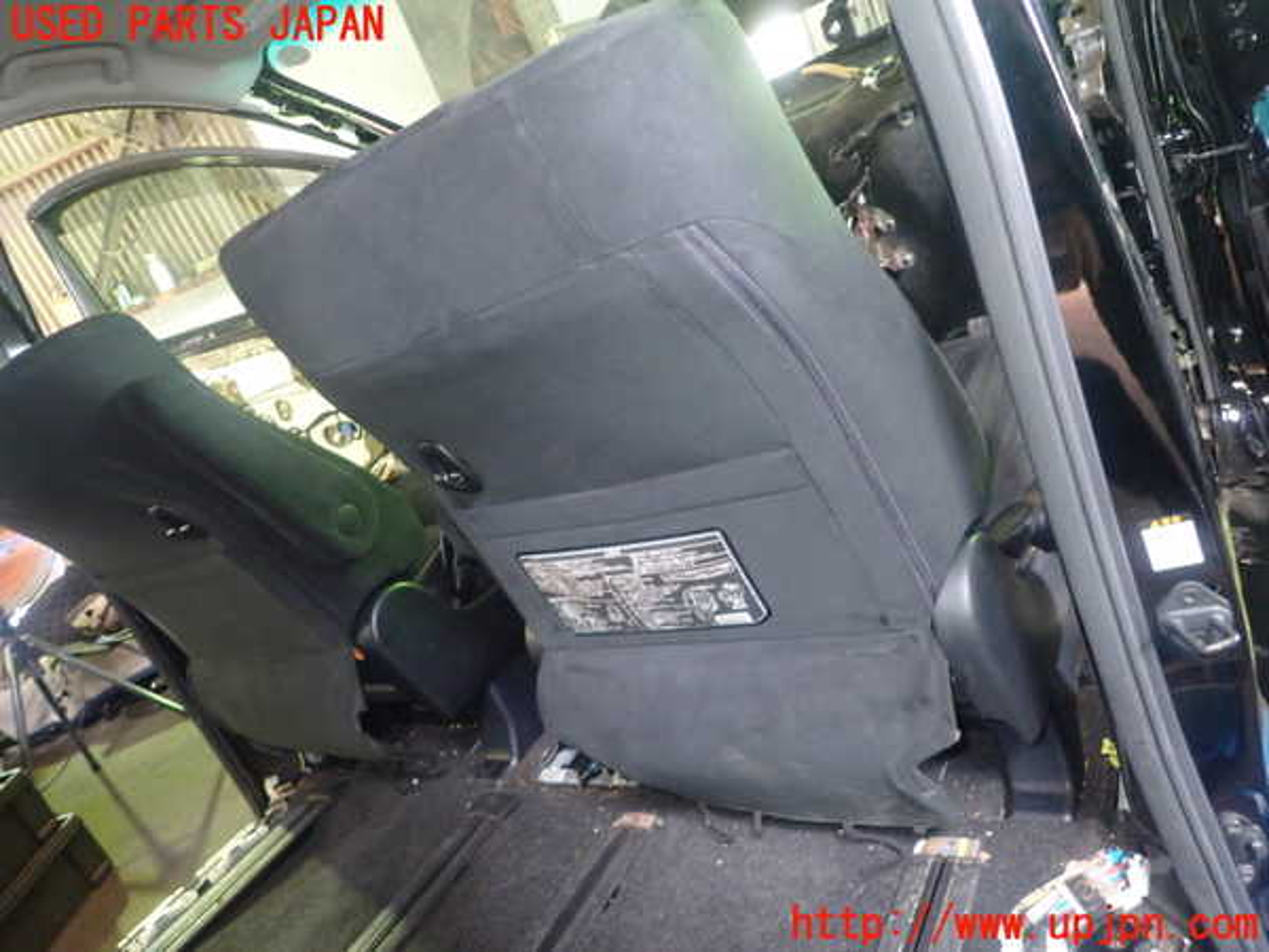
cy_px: 476
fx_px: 916
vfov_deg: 54.9
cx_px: 634
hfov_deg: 69.4
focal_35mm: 25
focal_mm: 4.5
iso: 800
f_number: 2
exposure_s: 1/30
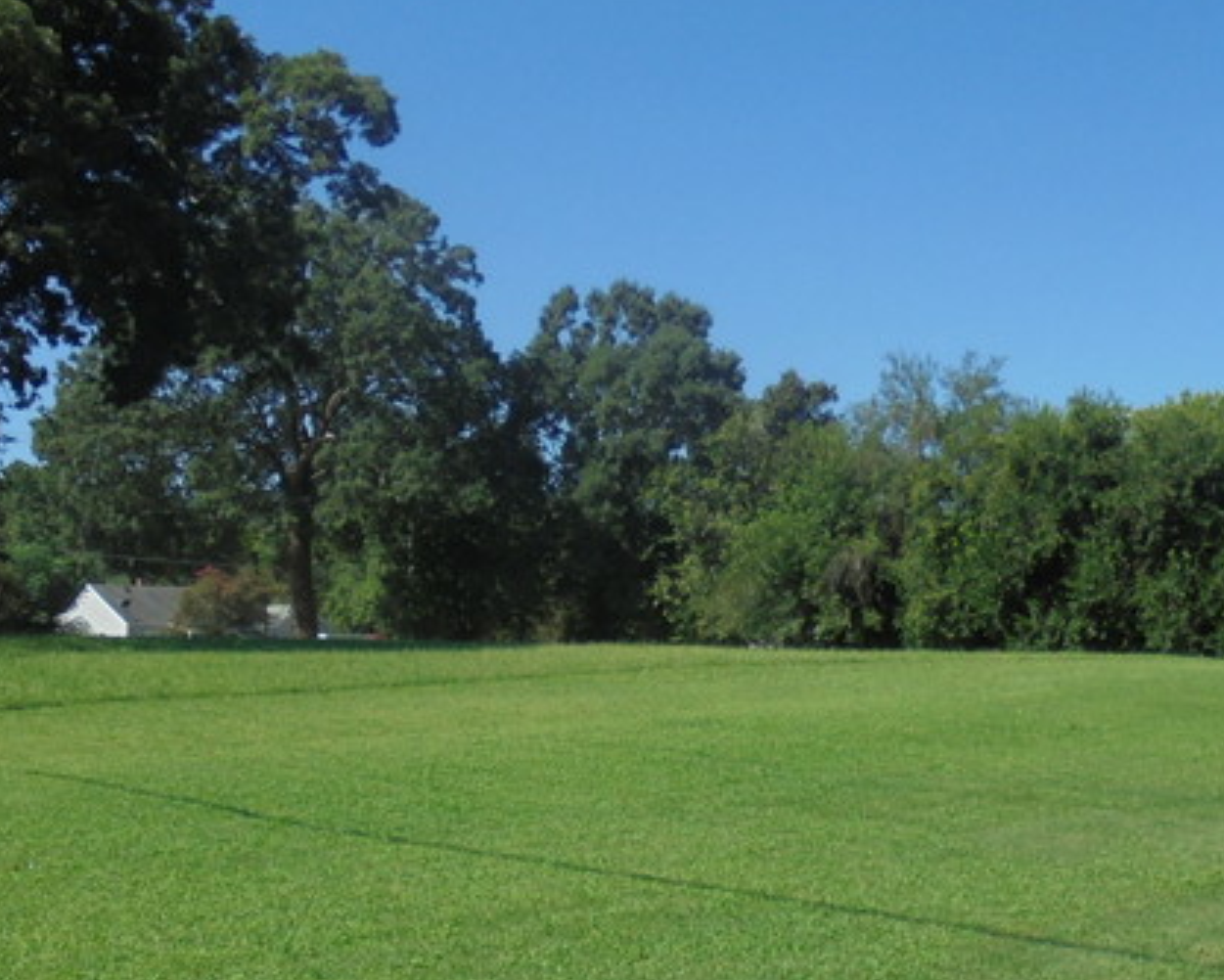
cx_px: 644
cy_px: 786
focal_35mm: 47
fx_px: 1703
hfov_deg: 39.5
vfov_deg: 31.3
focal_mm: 4.6
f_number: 3.5
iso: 100
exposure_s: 1/800
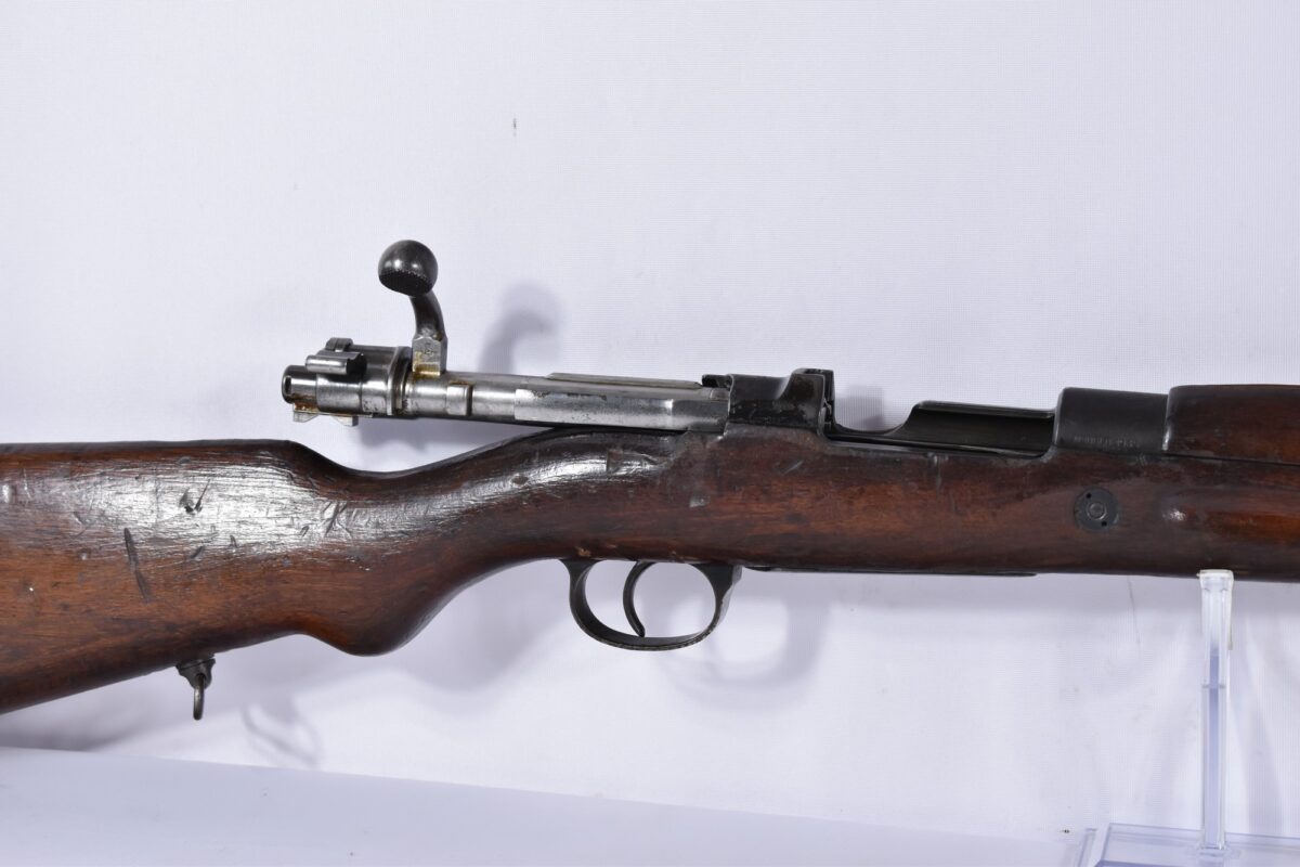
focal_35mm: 82
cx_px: 650
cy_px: 434
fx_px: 2979
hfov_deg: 24.6
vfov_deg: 16.6
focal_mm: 55
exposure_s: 1/40
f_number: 5.6
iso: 640
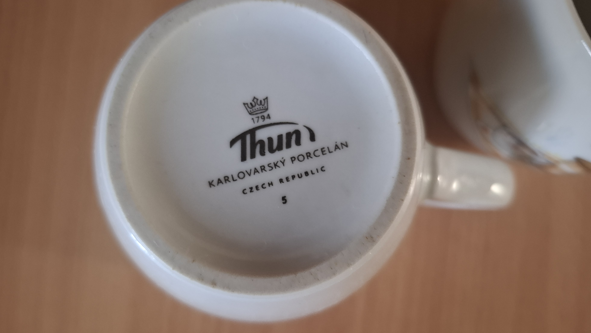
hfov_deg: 71.9
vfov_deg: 44.4
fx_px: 407
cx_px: 290
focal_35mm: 26
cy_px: 167
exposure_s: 1/25
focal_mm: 5.54
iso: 400
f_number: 1.8
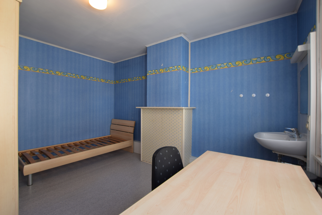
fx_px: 134
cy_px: 108
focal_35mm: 15
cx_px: 161
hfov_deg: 100.4
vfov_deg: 77.4
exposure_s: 1/1.3
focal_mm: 10
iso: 100
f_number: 9
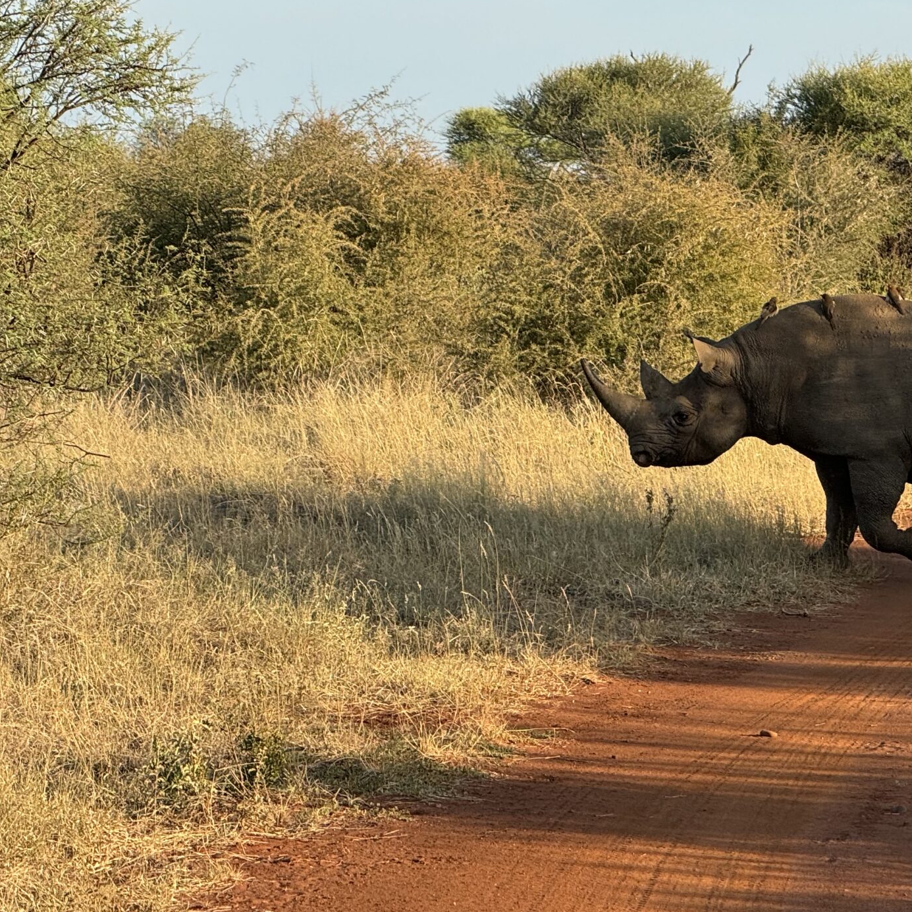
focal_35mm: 196
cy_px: 355
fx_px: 5842
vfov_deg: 8.9
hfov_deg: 8.9
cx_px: 755
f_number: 2.8
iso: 50
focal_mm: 15.66
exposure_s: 1/605
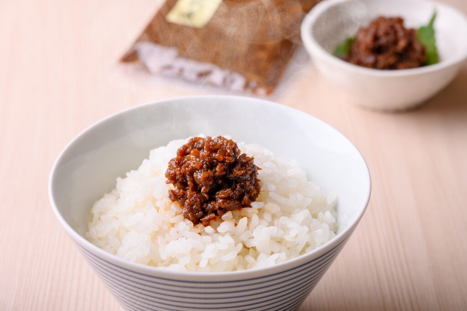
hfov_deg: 17.1
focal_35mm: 120
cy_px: 156
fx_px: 1556
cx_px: 234
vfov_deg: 11.4
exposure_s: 1/200
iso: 400
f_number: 11
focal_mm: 120
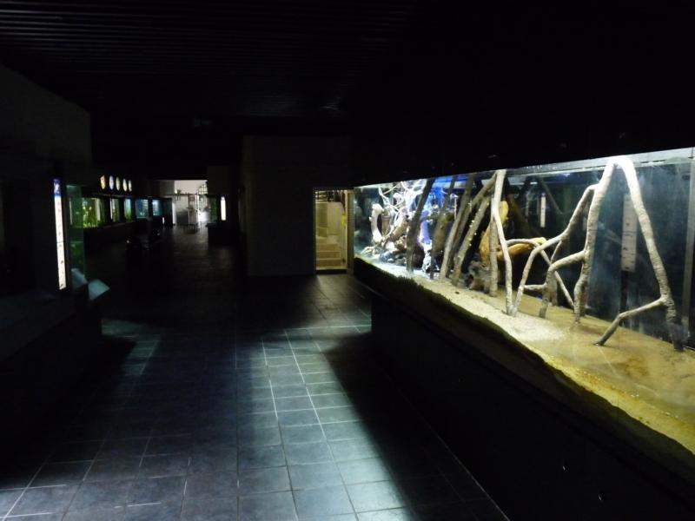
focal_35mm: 27
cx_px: 348
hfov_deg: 65.3
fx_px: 542
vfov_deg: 51.4
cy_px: 260
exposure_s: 1/25
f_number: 2.8
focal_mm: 4.8
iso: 800
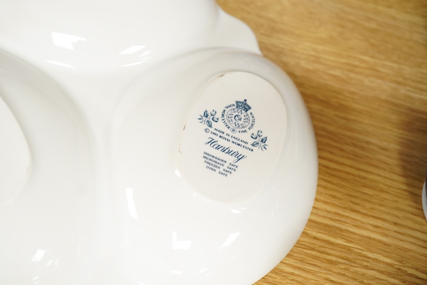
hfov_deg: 43.6
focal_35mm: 45
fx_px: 534
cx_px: 214
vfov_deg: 29.9
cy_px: 142
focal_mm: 30
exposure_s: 1/125
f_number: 7.1
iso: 2000
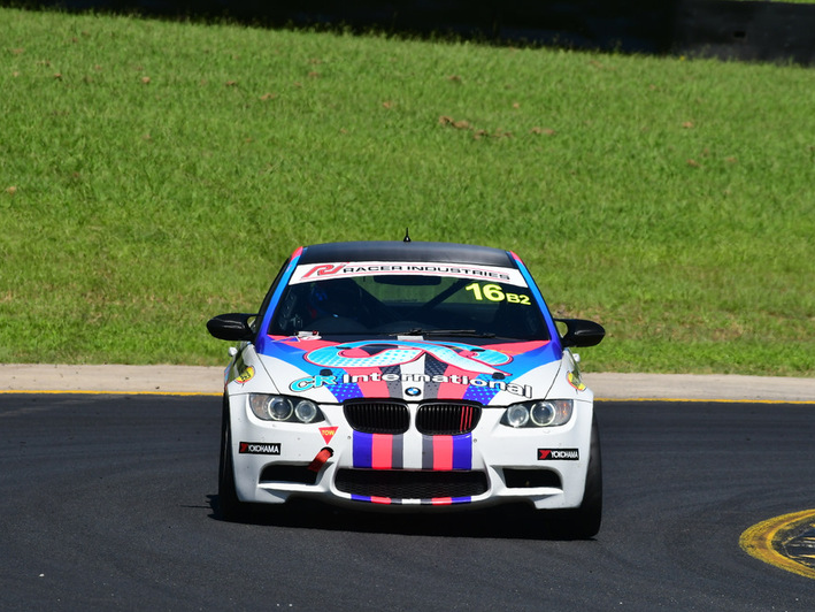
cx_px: 431
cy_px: 306
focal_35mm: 521
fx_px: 12269
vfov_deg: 2.9
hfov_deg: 3.8
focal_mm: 320
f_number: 11
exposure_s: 1/640
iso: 320
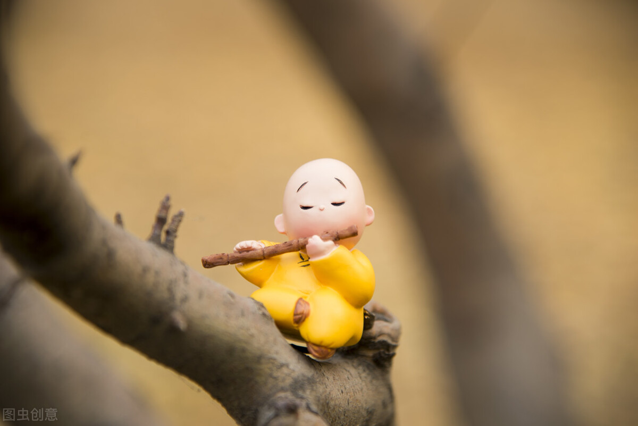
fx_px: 2127
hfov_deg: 17.1
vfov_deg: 11.4
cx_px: 319
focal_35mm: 120
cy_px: 213
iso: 100
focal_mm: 120
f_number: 4
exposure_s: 1/60
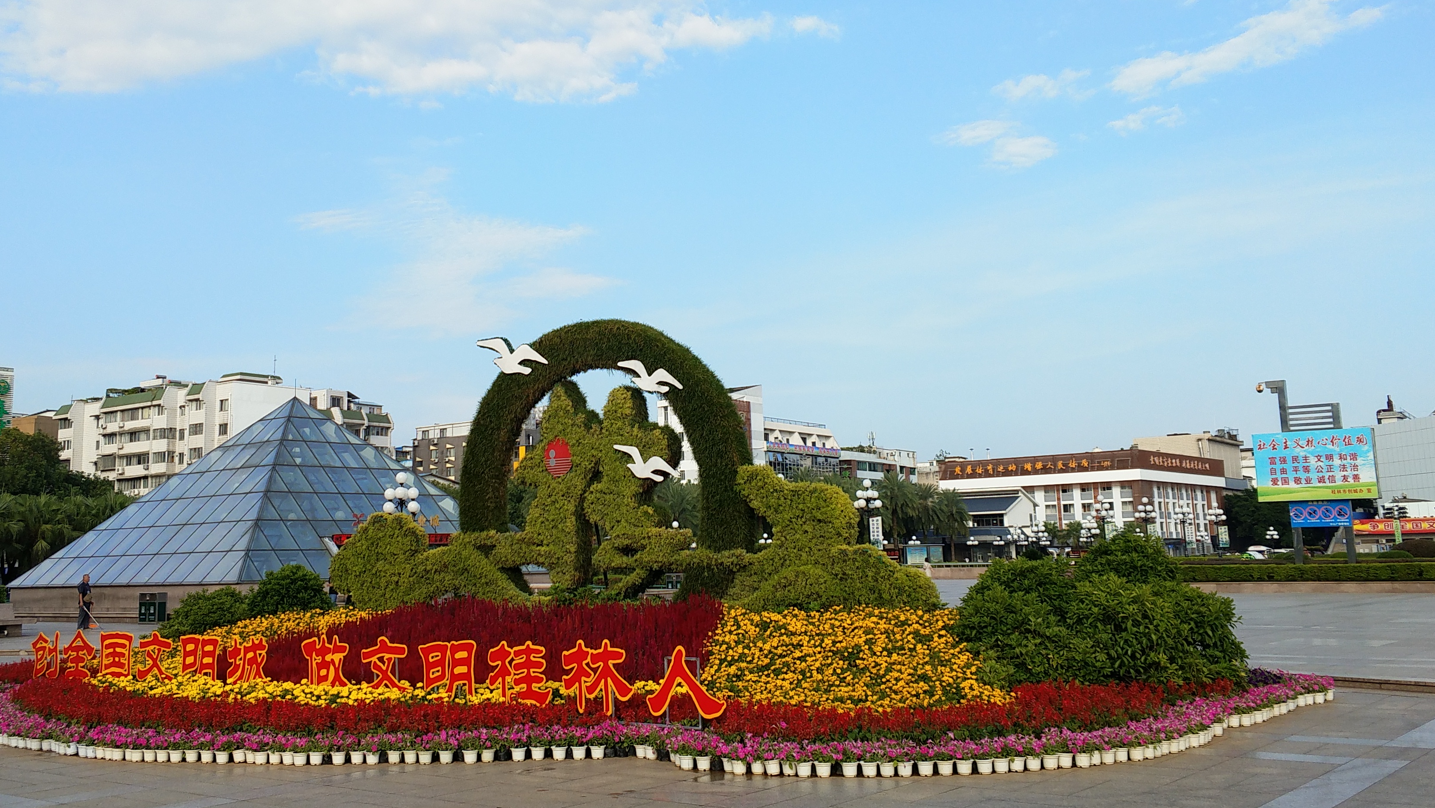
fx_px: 1294
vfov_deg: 34.6
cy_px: 387
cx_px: 654
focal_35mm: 34
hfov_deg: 57.9
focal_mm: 4.32
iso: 50
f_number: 1.7
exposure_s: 1/1262
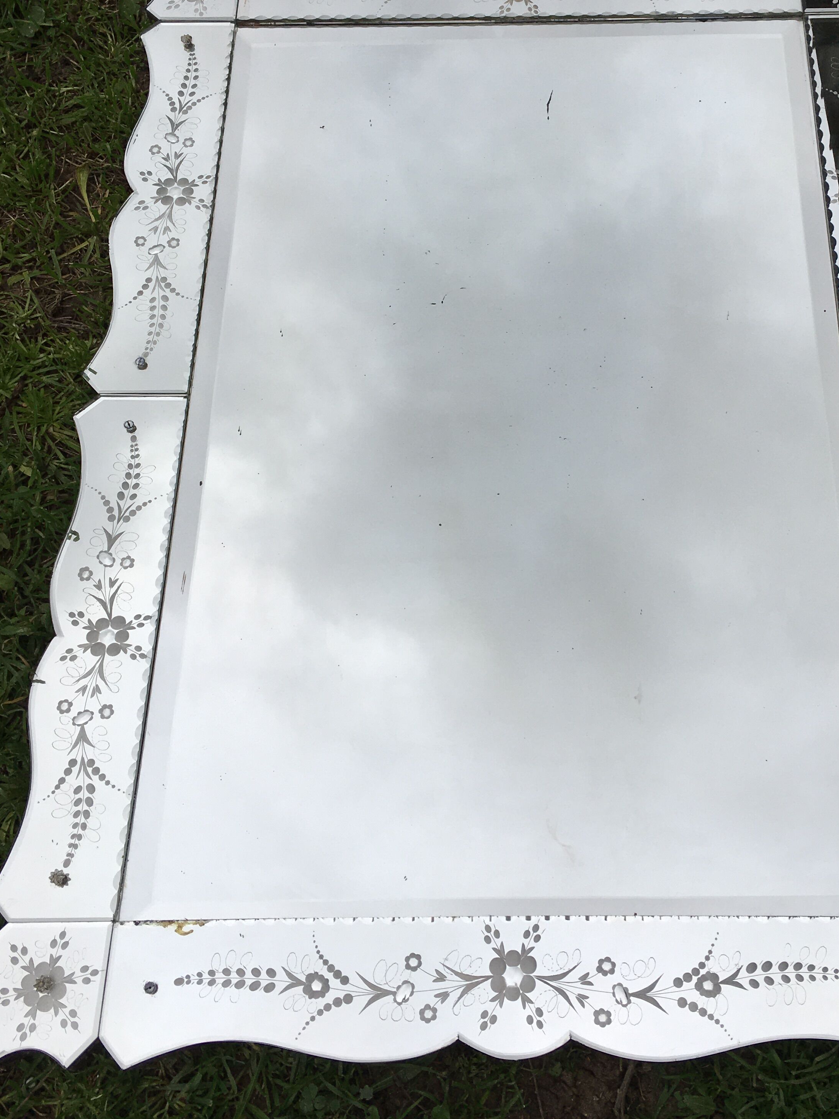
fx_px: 1293
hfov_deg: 35.8
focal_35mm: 40
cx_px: 521
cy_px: 466
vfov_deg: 46.6
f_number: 2.2
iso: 25
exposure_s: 1/1131
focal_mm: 4.15
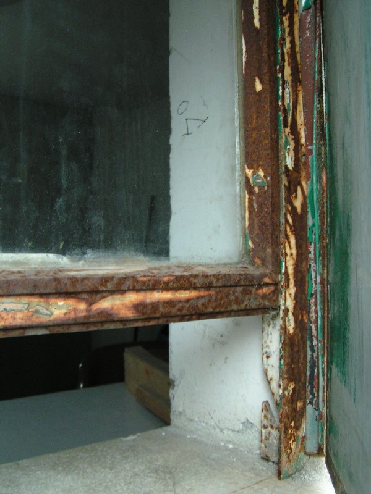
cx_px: 186
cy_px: 247
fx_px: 543
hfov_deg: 37.7
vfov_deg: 49.0
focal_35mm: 38
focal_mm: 5.8
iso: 200
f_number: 2.8
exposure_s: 1/30
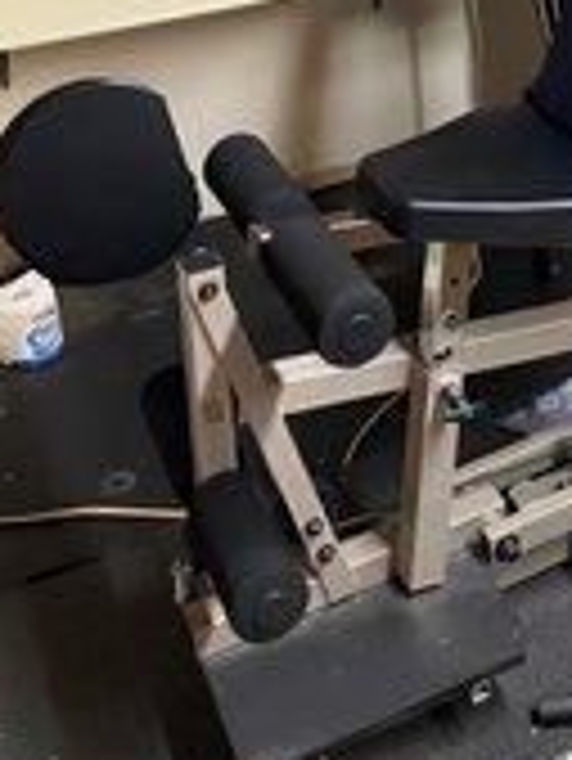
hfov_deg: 22.6
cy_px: -61
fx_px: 1386
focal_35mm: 63
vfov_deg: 28.2
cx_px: 538
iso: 400
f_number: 1.8
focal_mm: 4.25
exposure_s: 1/60
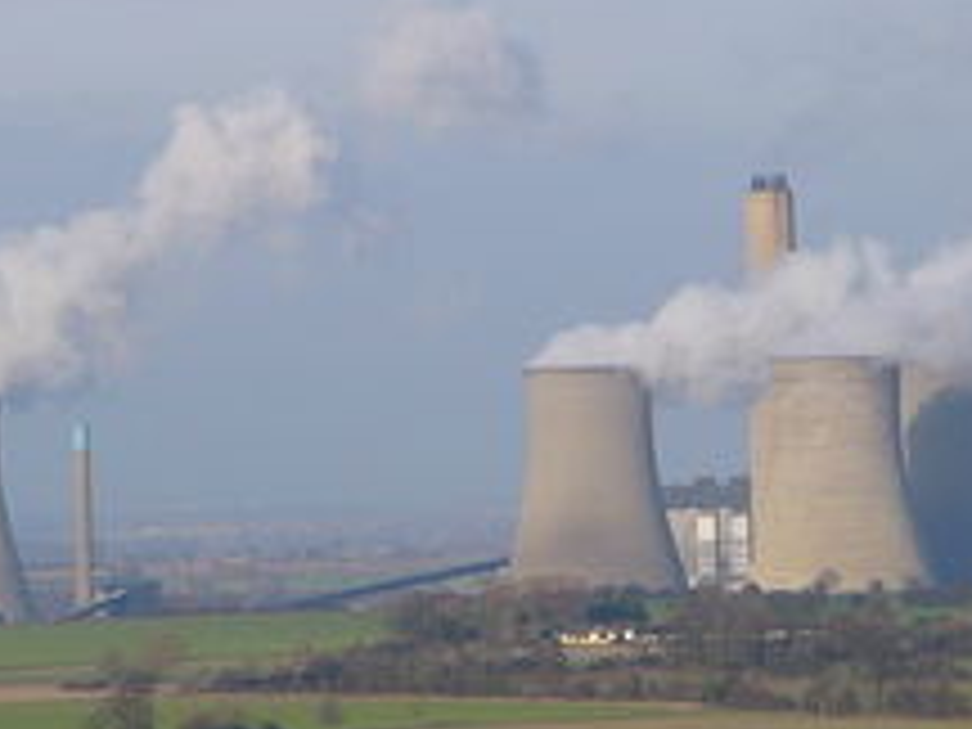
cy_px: 549
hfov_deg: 5.0
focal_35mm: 400
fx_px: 11232
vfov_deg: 3.7
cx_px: 450
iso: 50
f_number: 5.2
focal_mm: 28.3
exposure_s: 1/400
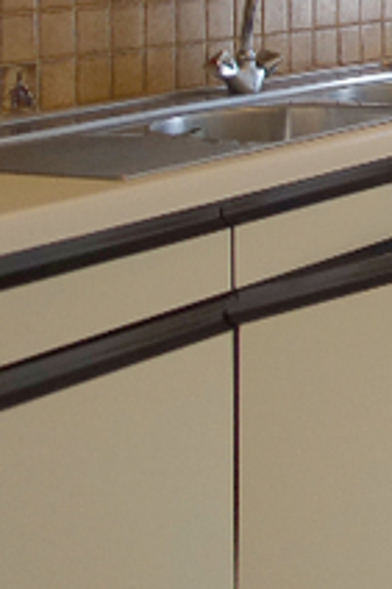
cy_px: -89
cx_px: 806
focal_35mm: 102
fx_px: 1669
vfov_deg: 19.1
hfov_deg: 11.8
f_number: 2.2
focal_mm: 8.8
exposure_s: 1/30
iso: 125
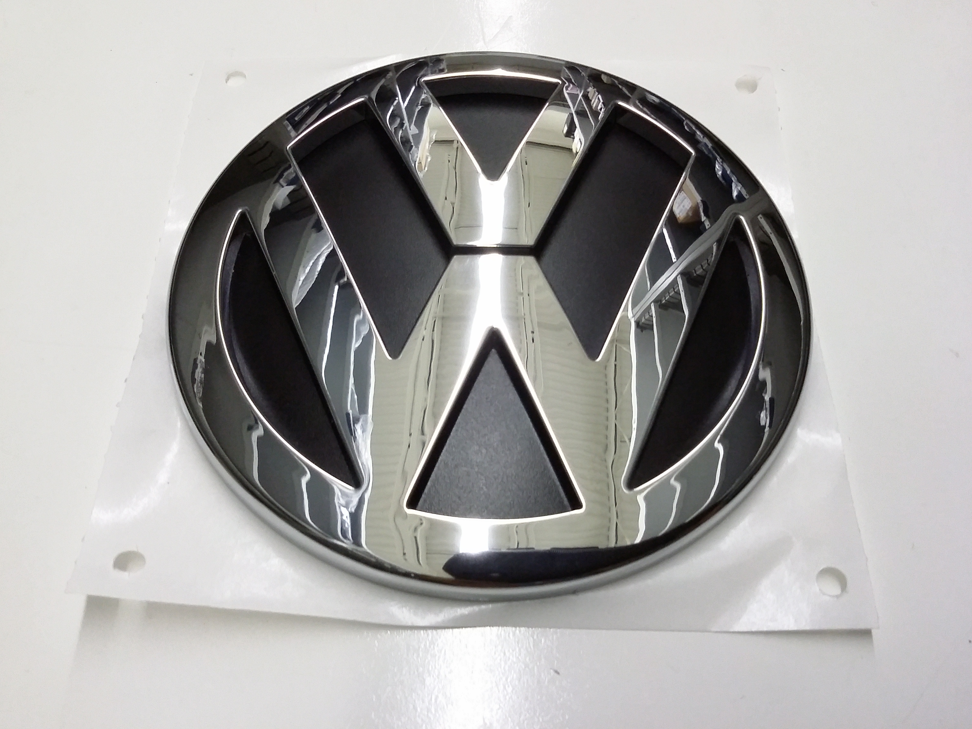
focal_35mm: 33
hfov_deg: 55.4
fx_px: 927
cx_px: 490
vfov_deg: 42.9
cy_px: 367
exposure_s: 1/30
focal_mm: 3.4
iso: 250
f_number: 2.4
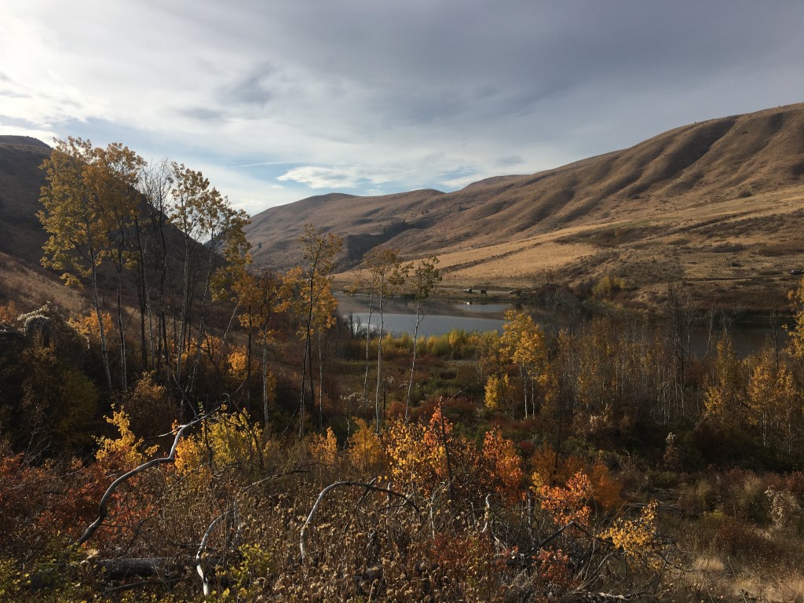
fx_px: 674
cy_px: 302
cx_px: 402
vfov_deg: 48.2
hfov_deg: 61.7
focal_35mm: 29
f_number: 2.2
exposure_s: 1/2079
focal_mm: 4.15
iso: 25
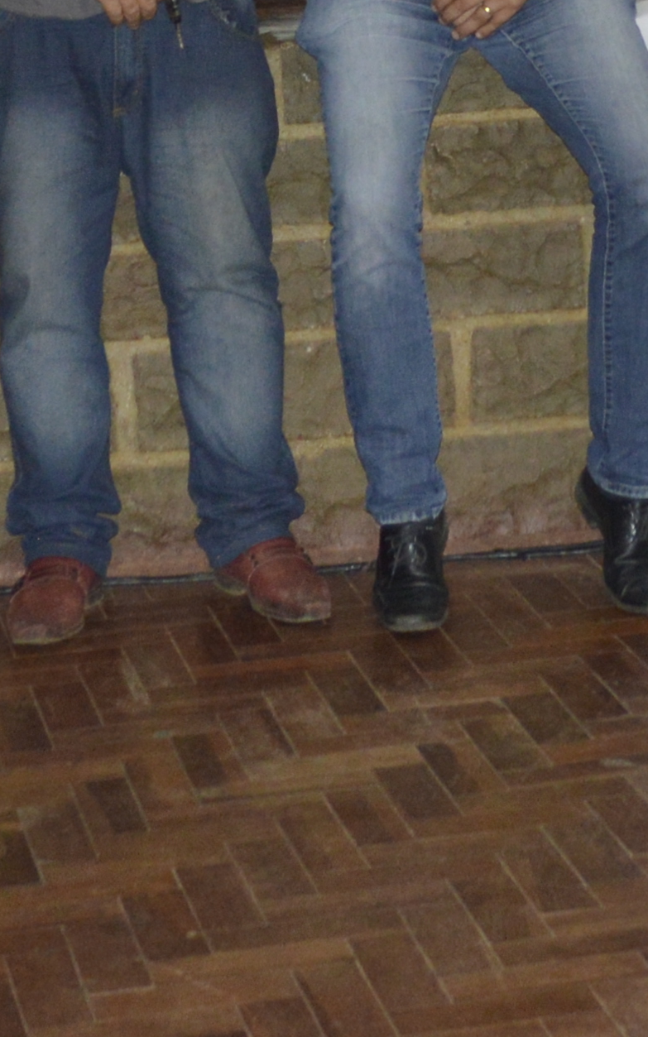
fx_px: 3730
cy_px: -431
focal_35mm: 132
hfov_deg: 9.9
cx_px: 525
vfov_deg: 14.9
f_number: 3.5
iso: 640
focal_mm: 18
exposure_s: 1/60
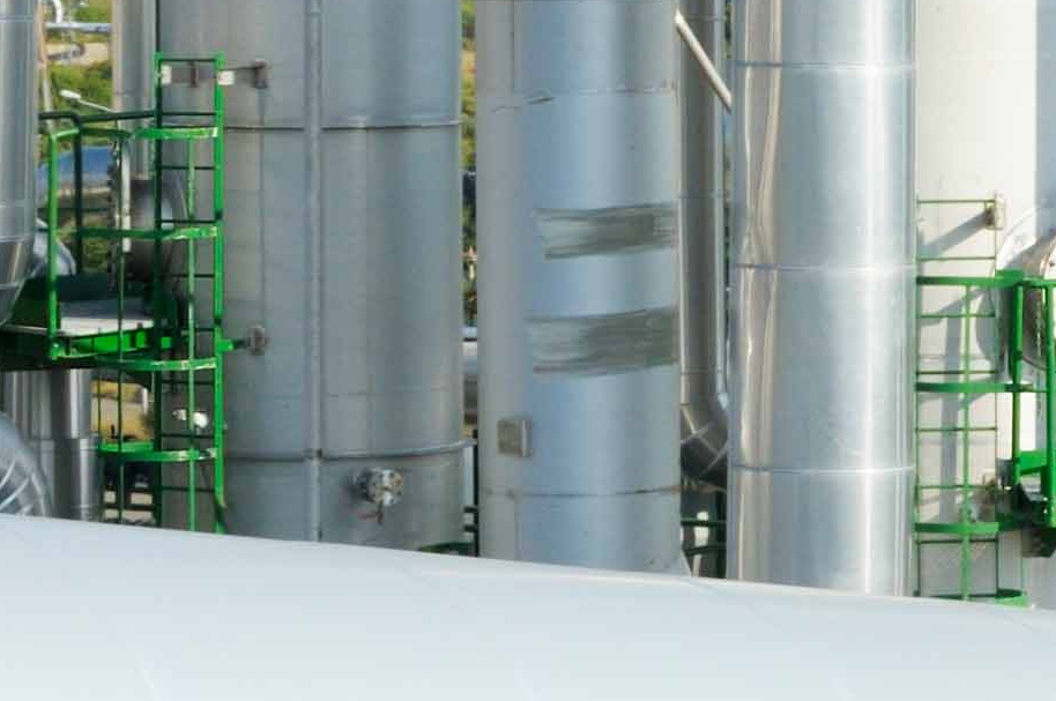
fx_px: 5771
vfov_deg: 6.9
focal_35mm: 197
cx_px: 1660
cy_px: 79
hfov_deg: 10.1
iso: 200
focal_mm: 28
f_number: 8
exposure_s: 1/400
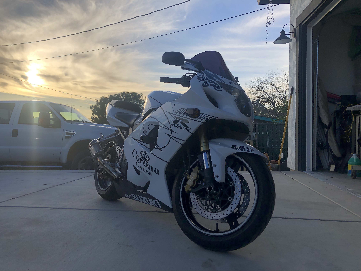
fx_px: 292
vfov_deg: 49.7
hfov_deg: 63.4
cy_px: 136
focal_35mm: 28
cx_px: 180
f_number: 1.8
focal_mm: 3.99
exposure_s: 1/1656
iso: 20
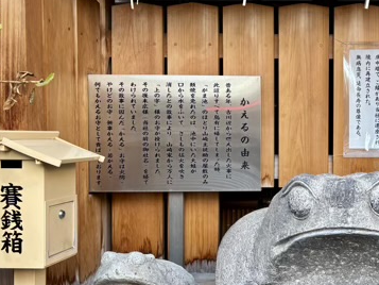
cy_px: 146
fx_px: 559
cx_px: 323
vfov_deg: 28.6
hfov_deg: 35.8
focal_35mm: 51
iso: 50
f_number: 1.6
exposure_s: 1/121
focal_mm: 5.96
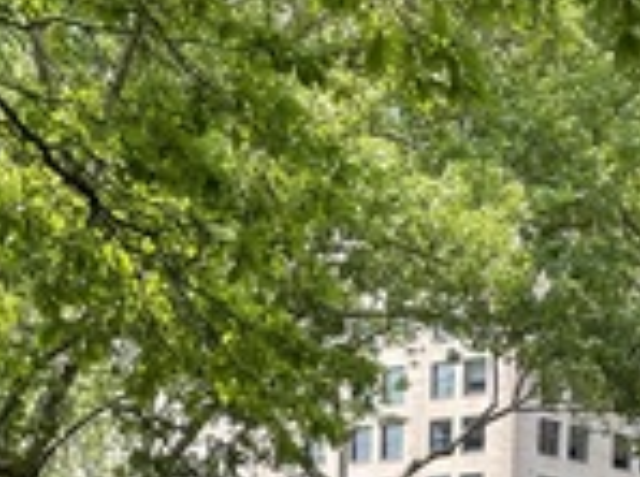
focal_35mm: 105
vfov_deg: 12.9
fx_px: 1937
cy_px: 808
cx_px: 464
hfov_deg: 18.7
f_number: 1.6
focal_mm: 4.2
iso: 32
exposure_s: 1/855
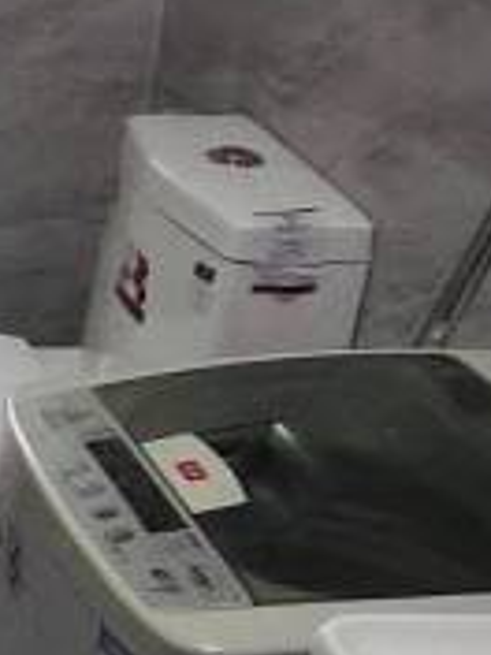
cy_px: 329
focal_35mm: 103
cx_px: -640
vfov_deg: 19.1
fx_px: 1948
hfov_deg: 12.0
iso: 250
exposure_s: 1/36
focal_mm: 1.78
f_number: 2.4
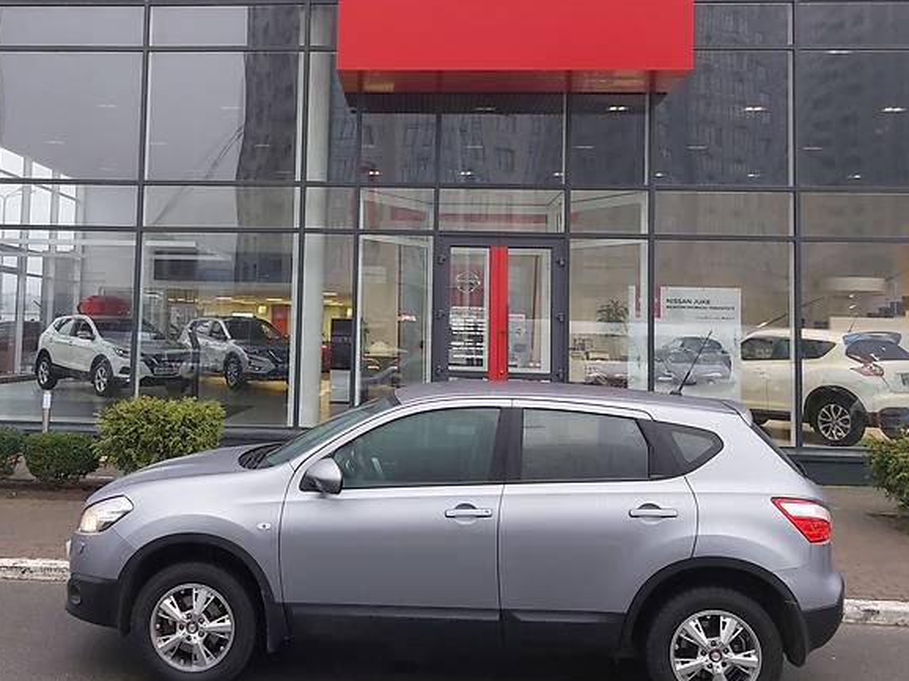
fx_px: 945
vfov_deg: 39.4
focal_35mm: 36
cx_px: 344
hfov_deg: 50.9
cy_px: 264
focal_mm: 3.9
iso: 100
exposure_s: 1/60
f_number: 1.7
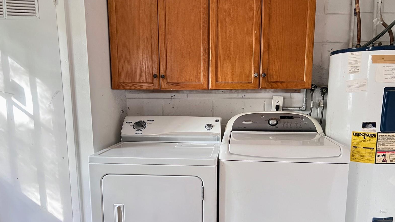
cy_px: 139
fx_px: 304
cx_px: 201
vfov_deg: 39.9
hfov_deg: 66.1
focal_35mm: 29
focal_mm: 5.7
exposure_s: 1/60
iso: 500
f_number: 1.5
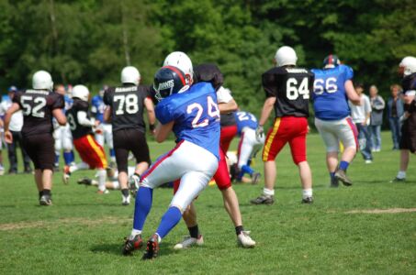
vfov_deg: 6.1
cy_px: 138
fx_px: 2595
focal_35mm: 225
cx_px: 208
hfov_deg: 9.2
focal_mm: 150
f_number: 5
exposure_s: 1/1250
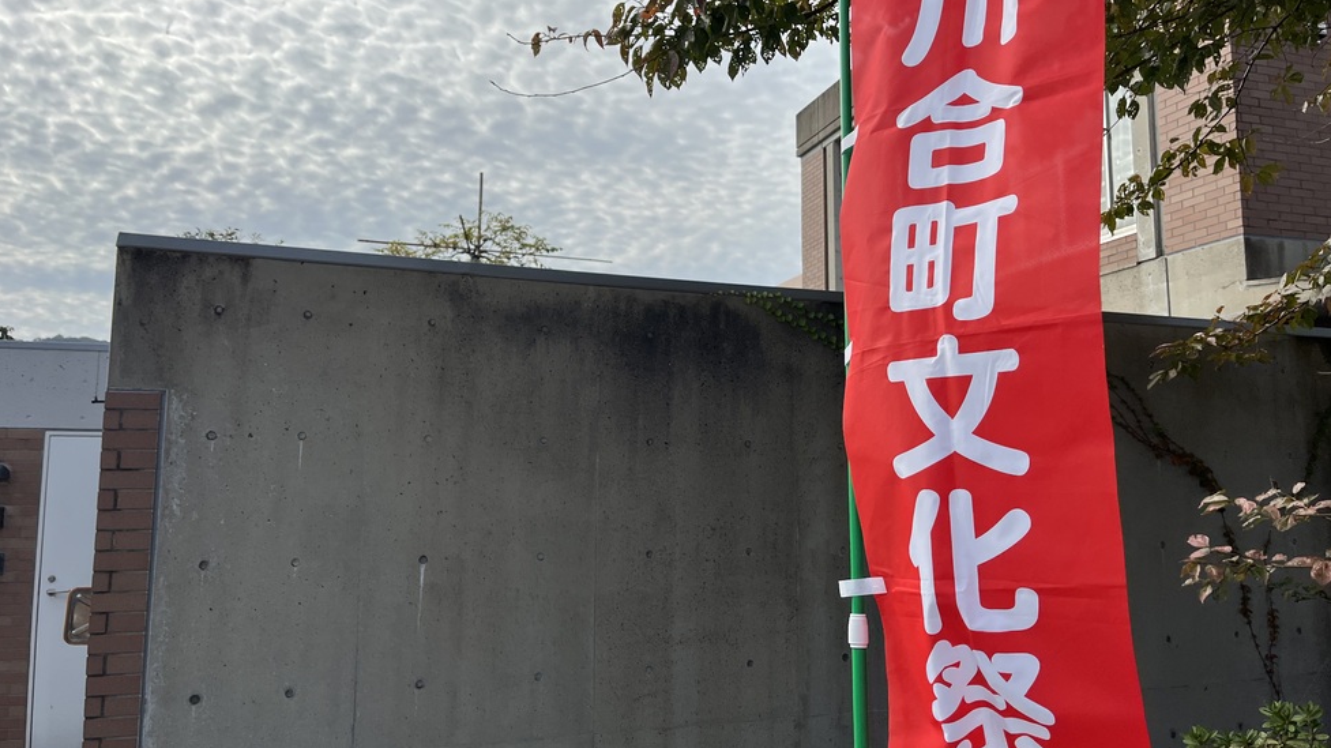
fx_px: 1023
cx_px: 651
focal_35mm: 29
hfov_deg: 66.1
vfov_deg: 40.1
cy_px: 354
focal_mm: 5.1
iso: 50
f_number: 1.6
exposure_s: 1/4310
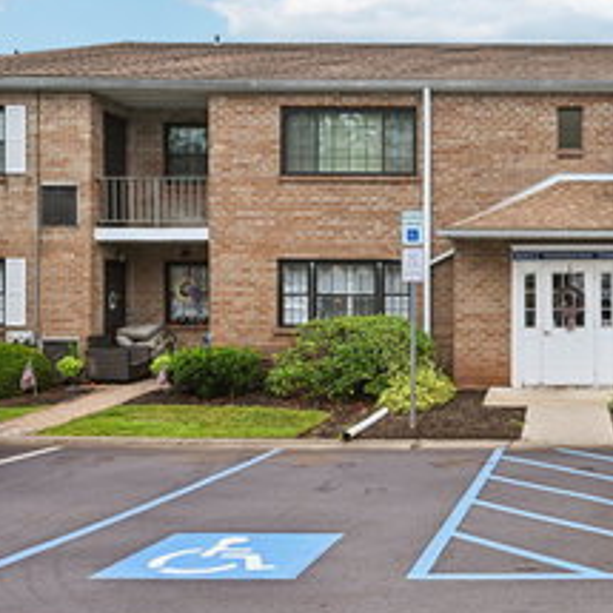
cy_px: 217
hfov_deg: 40.3
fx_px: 721
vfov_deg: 45.5
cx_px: 616
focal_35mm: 36
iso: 400
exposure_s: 1/500
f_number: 8
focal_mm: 19
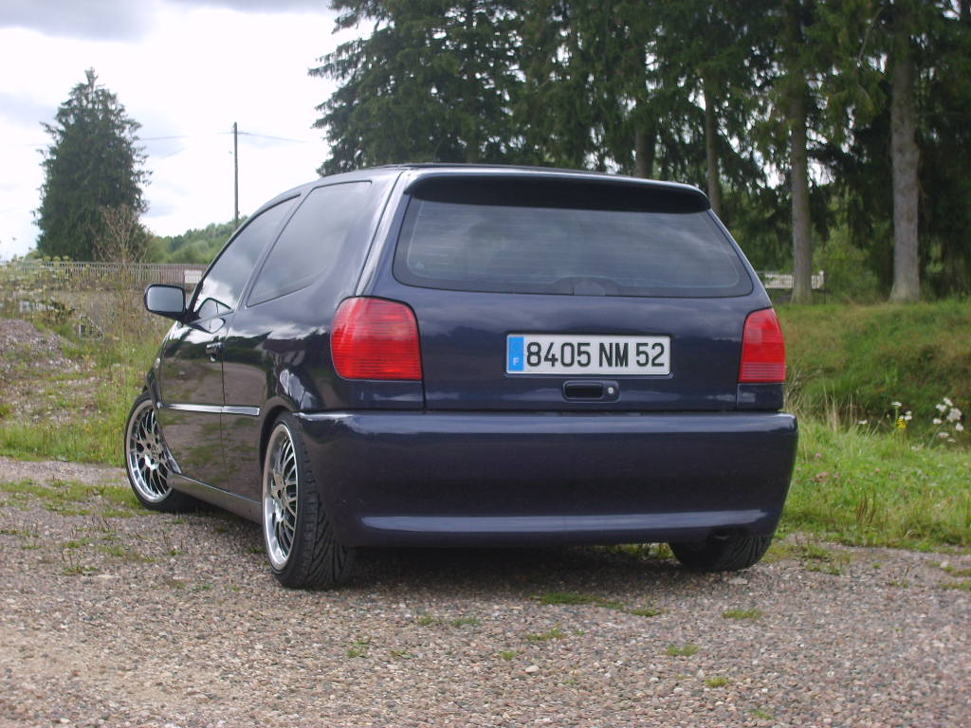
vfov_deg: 24.0
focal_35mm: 61
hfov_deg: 31.7
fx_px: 1711
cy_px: 364
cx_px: 486
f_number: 3.6
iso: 50
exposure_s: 1/350
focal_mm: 10.3
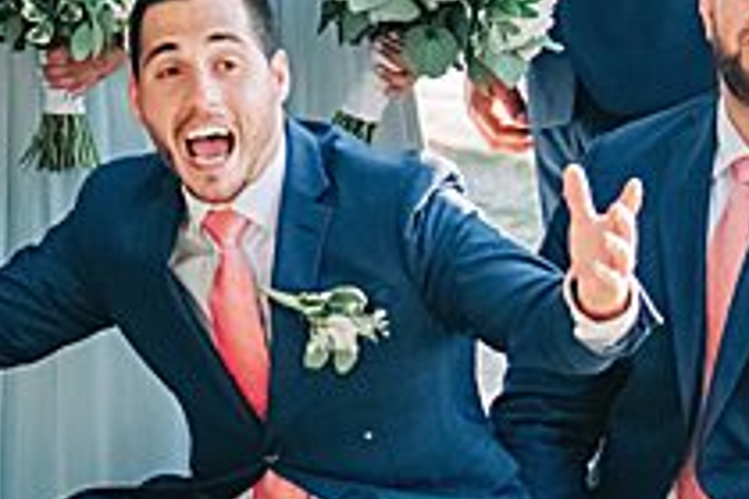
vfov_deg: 4.4
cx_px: -264
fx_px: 6512
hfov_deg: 6.5
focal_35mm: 313
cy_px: -141
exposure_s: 1/1250
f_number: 2.8
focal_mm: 70
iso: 800
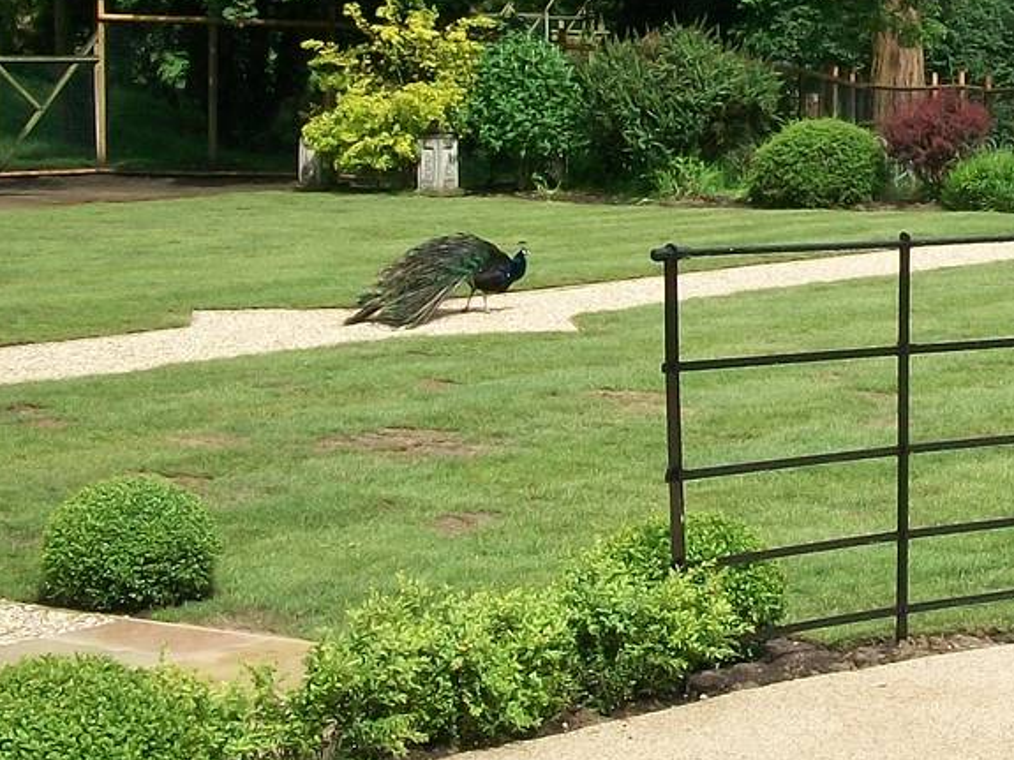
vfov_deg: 16.2
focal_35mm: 89
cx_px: 1026
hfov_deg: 21.2
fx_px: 2607
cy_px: -39
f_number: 5.5
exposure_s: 1/320
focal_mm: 5.7
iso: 80
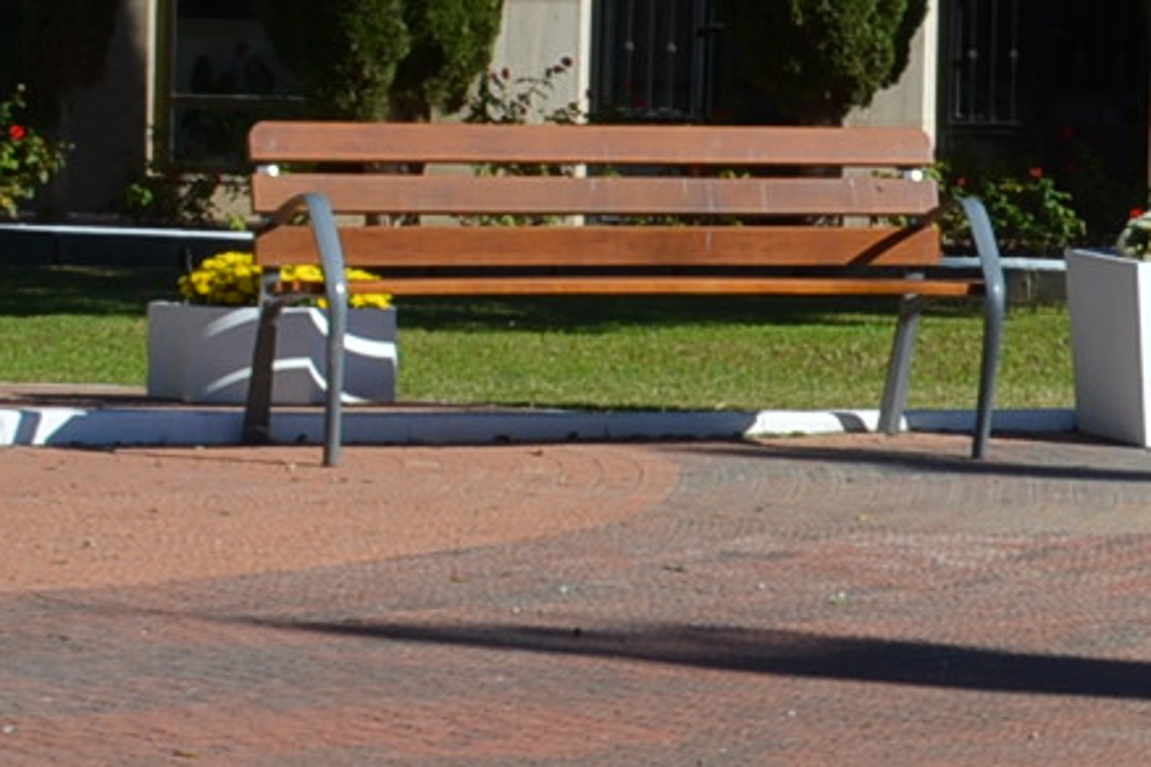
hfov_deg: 8.9
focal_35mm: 215
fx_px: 6887
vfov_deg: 6.4
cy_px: 252
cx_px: 2436
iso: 100
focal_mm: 21
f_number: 9
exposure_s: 1/320
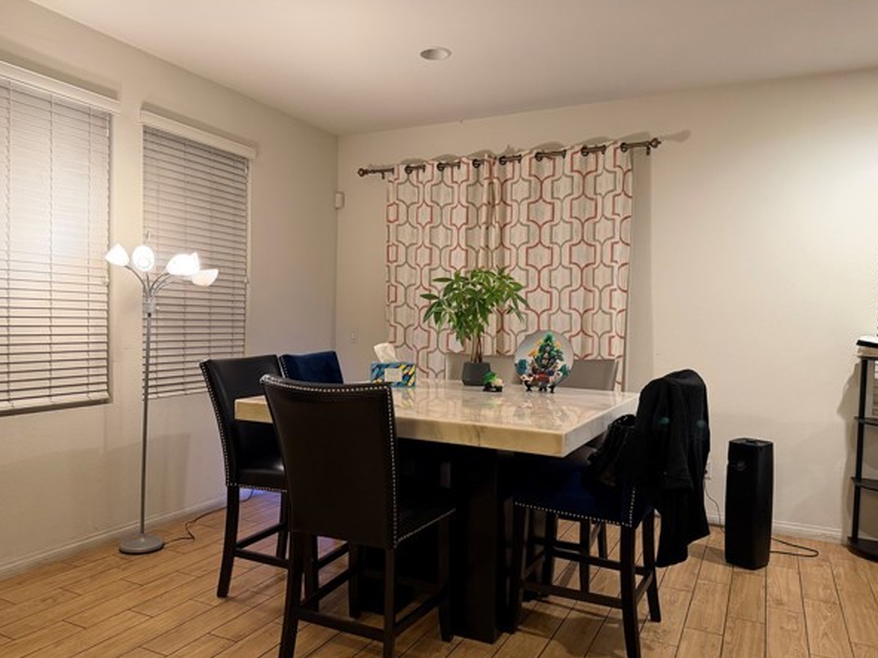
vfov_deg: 53.0
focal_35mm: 26
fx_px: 659
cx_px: 419
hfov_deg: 67.3
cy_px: 342
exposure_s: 1/60
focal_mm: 6.76
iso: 400
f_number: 1.78
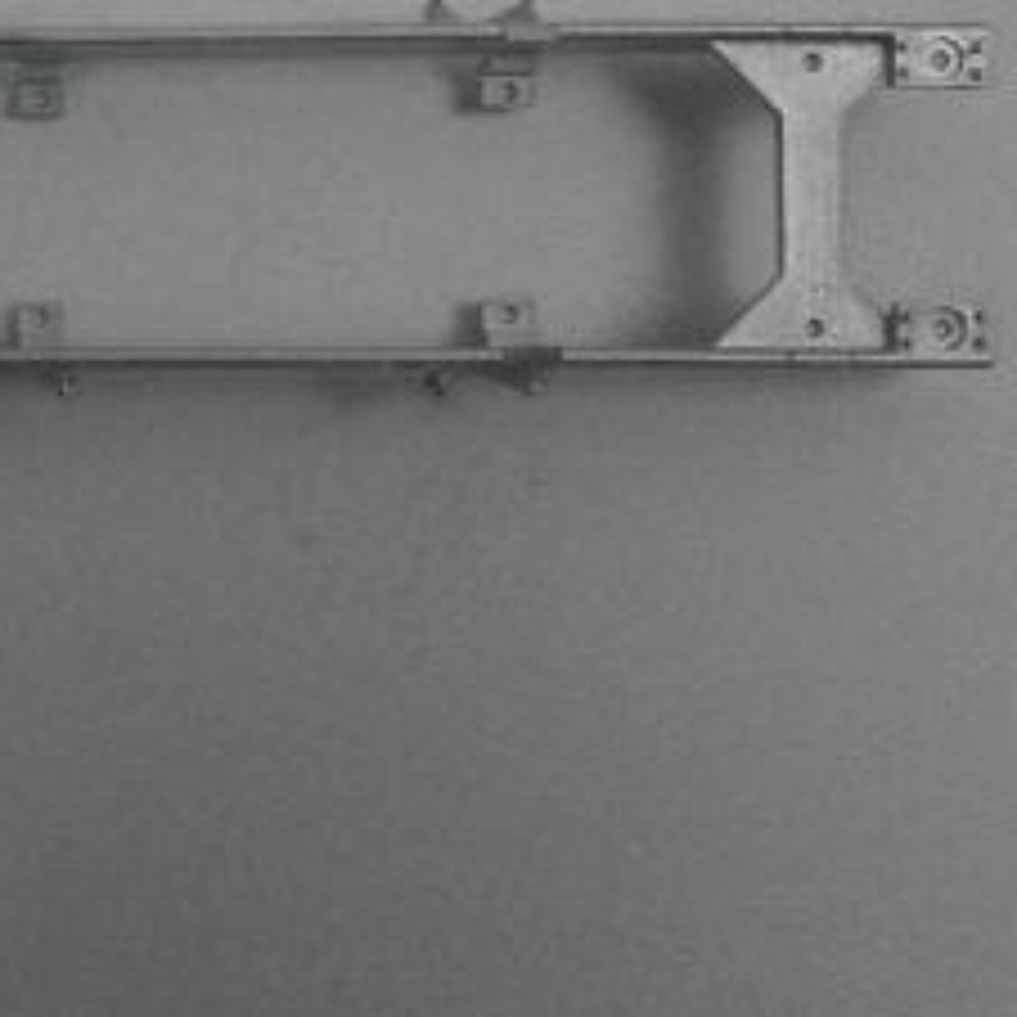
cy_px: 328
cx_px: -153
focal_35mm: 75
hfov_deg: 21.6
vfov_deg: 22.9
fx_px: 2493
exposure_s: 1/250
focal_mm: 5.8
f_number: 3.1
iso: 800
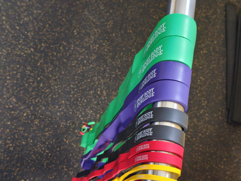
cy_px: 90
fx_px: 320
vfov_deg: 31.5
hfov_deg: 41.2
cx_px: 120
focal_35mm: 46
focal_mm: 6.6
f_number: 1.6
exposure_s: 1/100
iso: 320
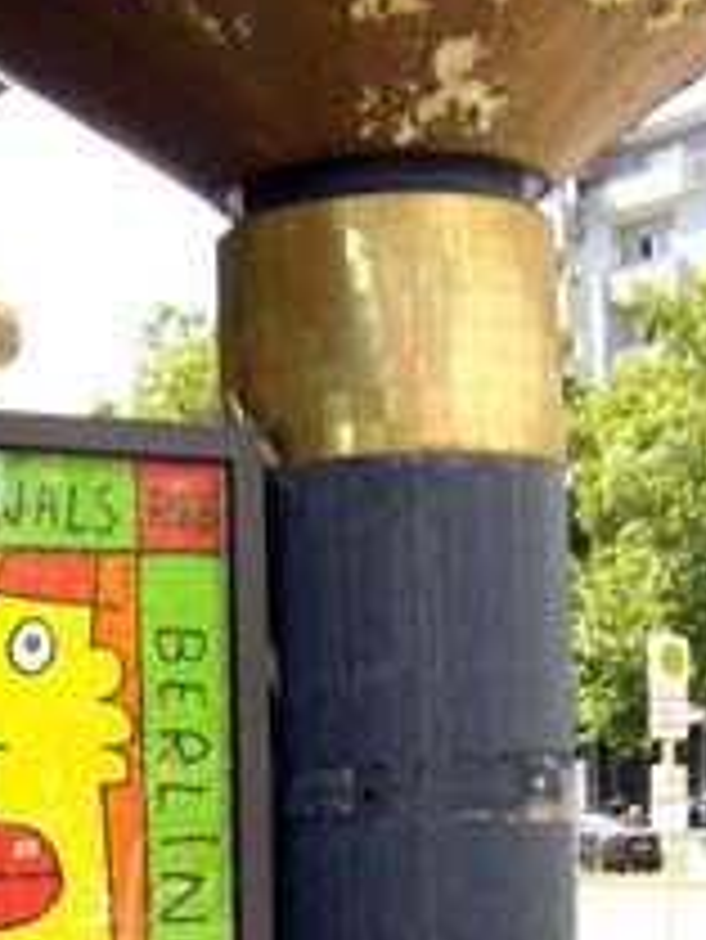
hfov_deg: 15.8
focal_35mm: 91
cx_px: -52
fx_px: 2472
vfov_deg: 21.3
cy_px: 706
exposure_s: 1/250
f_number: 2.7
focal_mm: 6.2
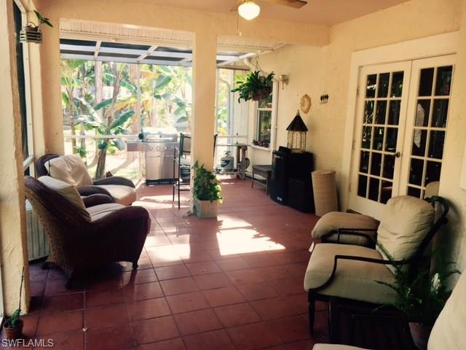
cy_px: 175
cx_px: 233
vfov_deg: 48.2
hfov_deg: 61.7
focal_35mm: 29
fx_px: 390
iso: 32
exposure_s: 1/60
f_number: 2.2
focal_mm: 4.15
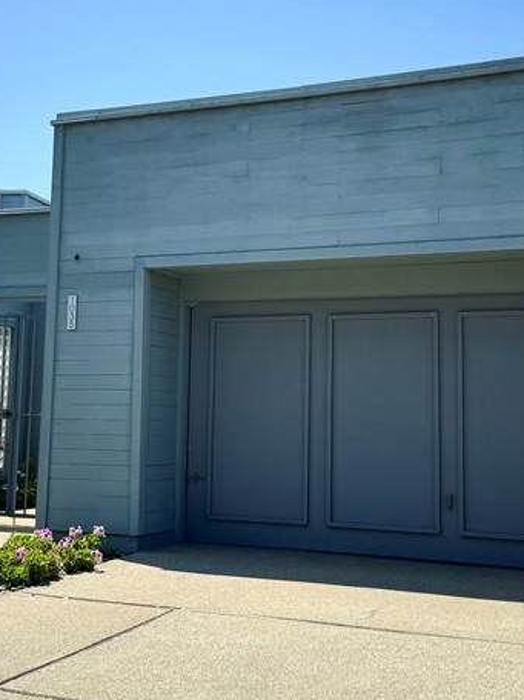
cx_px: 249
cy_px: 285
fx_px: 1090
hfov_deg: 27.0
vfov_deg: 35.4
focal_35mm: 54
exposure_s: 1/4673
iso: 80
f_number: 1.78
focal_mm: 6.76
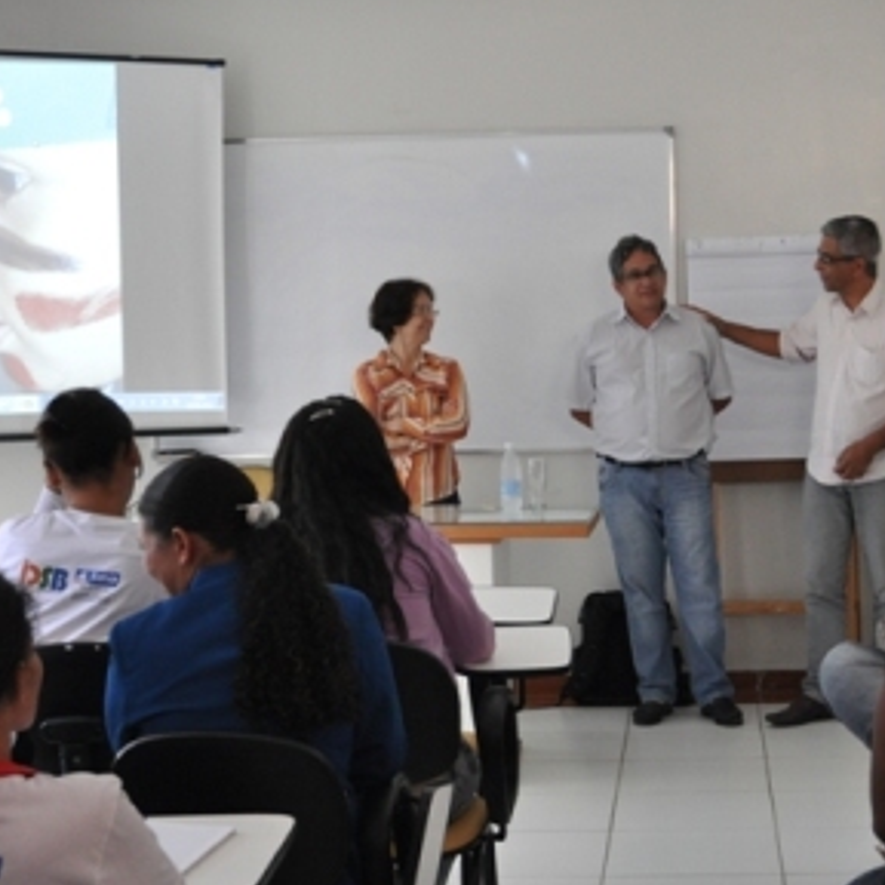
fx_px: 1996
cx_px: 605
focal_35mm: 69
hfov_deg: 24.8
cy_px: 433
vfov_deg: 25.0
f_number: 4.2
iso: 800
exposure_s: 1/40
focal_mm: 26
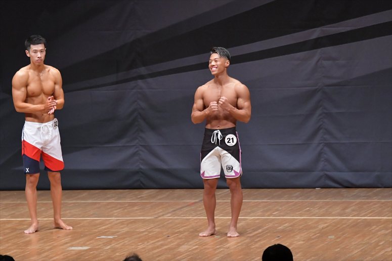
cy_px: 130
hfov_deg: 8.6
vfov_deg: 5.7
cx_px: 196
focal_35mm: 240
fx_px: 2612
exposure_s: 1/400
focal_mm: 160
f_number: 5.6
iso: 6400
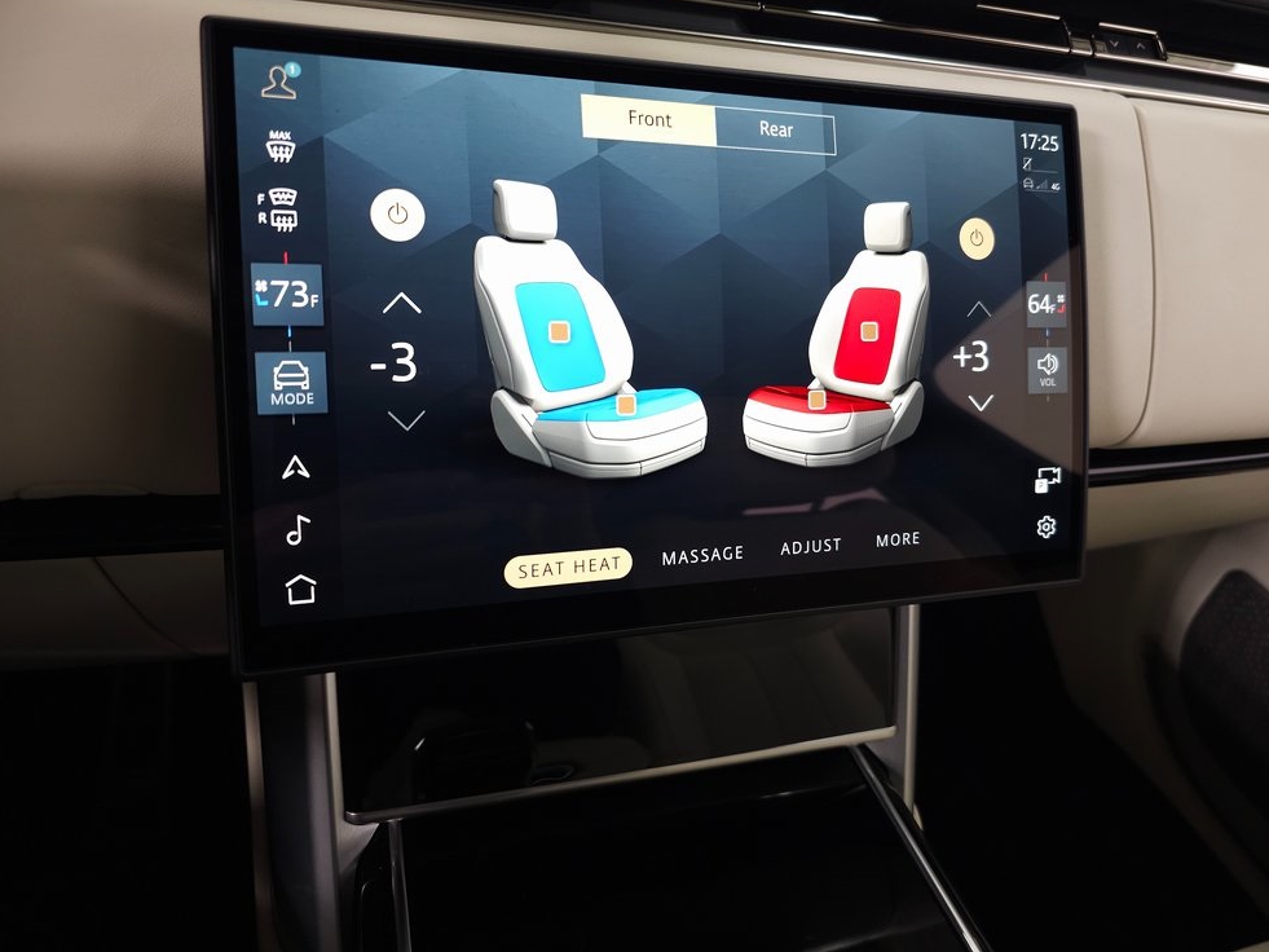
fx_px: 880
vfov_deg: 56.8
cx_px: 655
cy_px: 457
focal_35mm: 24
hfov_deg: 71.6
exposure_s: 1/60
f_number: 1.7
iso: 125
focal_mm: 6.3
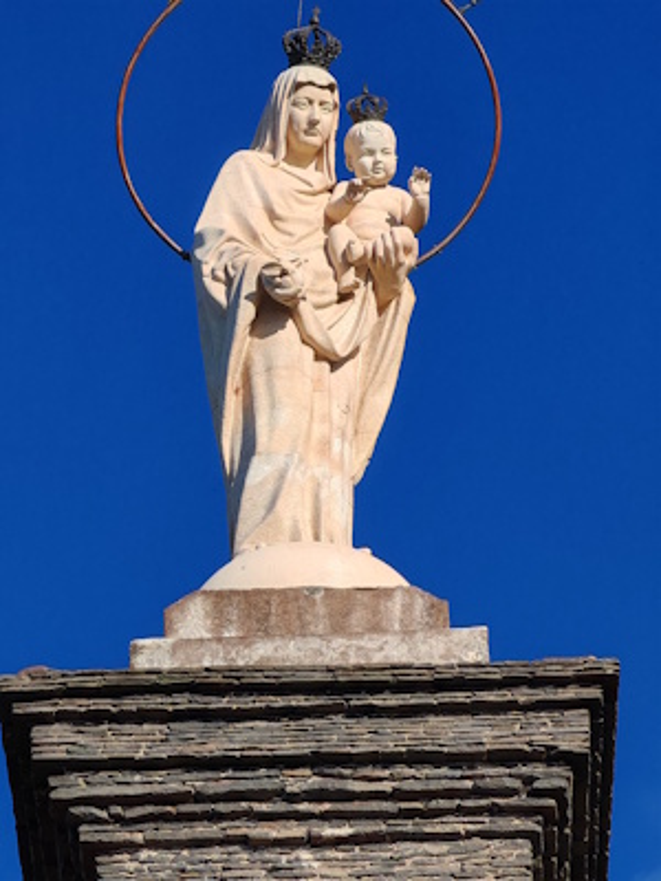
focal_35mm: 174
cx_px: 330
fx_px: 4430
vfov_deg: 11.4
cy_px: 440
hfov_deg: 8.5
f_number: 2.4
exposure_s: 1/1100
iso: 50
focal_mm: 8.67
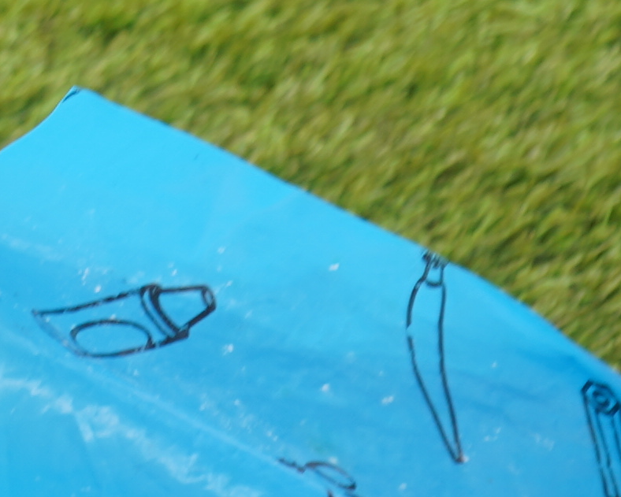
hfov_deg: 6.8
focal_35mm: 250
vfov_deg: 6.2
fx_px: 4597
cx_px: -1395
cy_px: 275
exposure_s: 1/80
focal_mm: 35
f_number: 5.6
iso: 100
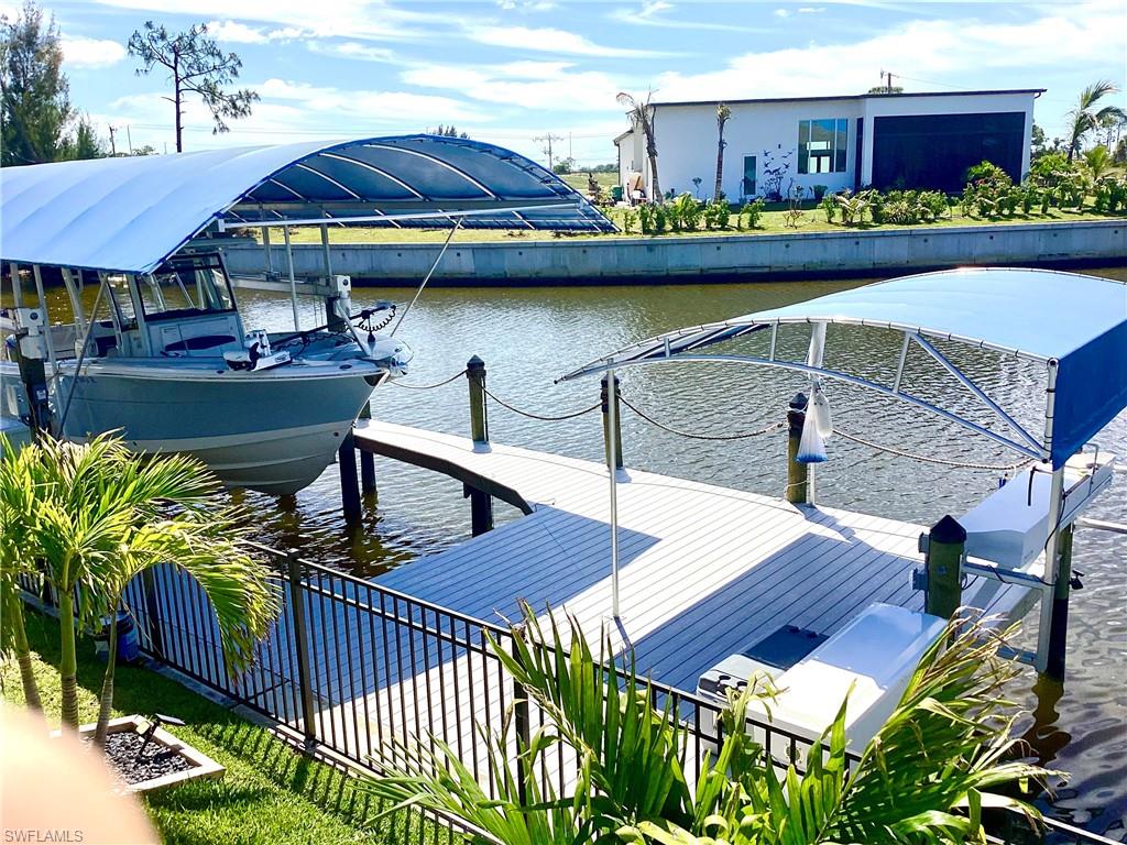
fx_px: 1009
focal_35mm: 31
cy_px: 422
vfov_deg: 45.4
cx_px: 564
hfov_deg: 58.4
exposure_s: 1/1567
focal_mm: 3.3
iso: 25
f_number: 2.4
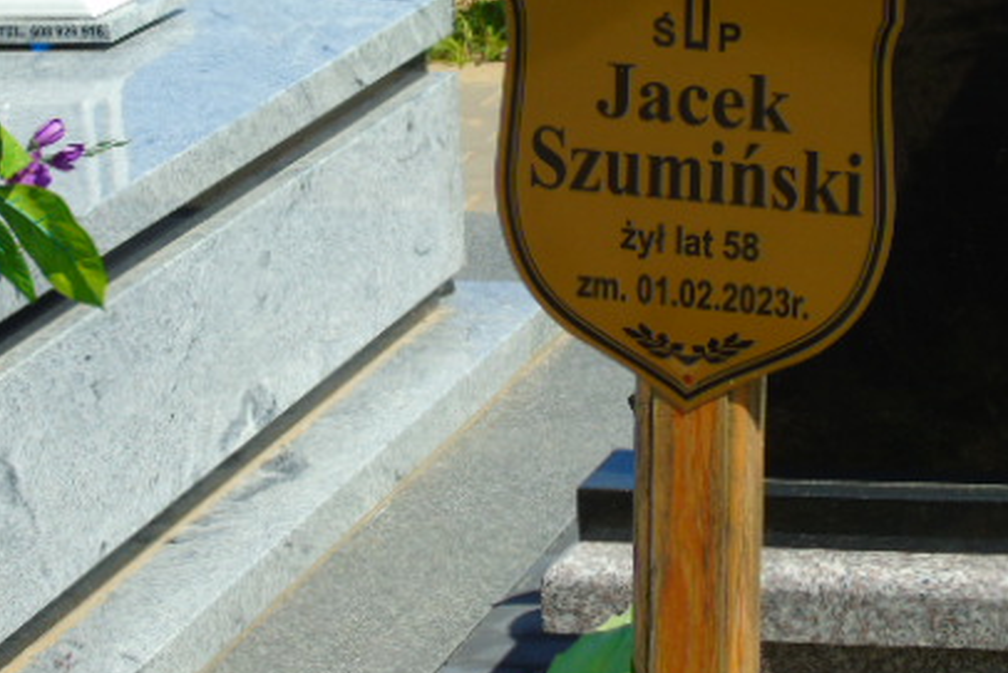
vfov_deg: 8.9
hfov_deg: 13.3
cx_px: 551
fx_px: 4313
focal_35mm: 154
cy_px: 251
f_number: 4.3
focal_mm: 17
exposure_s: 1/800
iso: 80
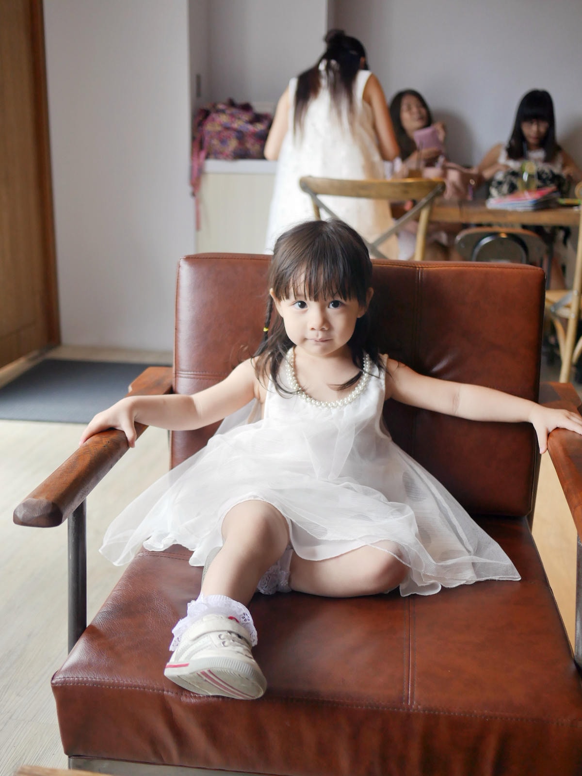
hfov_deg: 36.0
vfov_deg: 46.8
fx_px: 897
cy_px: 388
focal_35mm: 40
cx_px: 291
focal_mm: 20
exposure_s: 1/400
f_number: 1.7
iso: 200
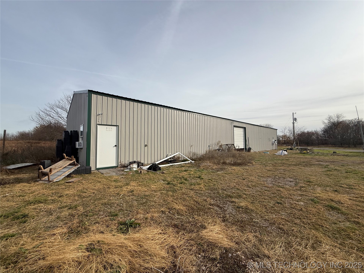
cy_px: 136
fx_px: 147
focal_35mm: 14
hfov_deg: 102.1
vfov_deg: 85.7
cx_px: 182
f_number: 2.2
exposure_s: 1/2165
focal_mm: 2.22
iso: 50
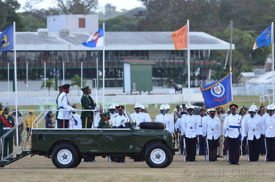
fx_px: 2857
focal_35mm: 375
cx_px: 138
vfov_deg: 3.6
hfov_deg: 5.5
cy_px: 91
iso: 560
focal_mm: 250
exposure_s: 1/640
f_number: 5.3
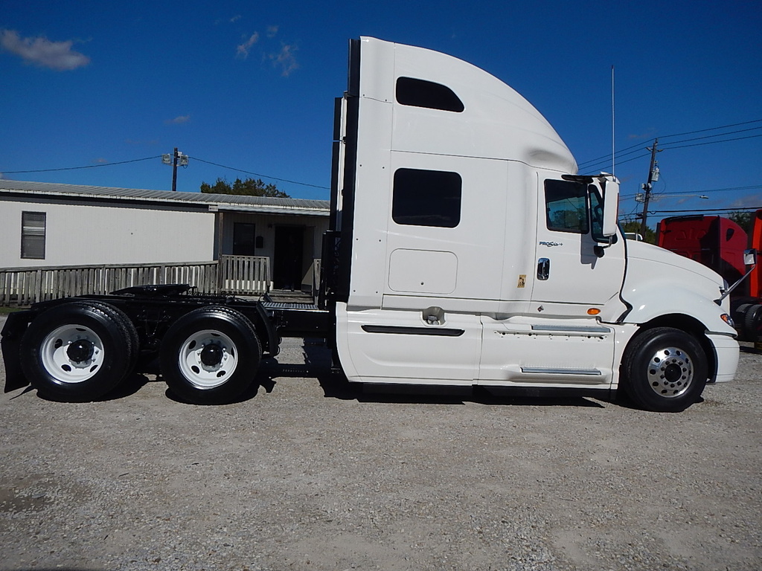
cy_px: 286
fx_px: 616
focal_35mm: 28
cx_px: 381
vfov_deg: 49.7
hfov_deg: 63.4
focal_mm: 5
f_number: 7.8
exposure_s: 1/1250
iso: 125
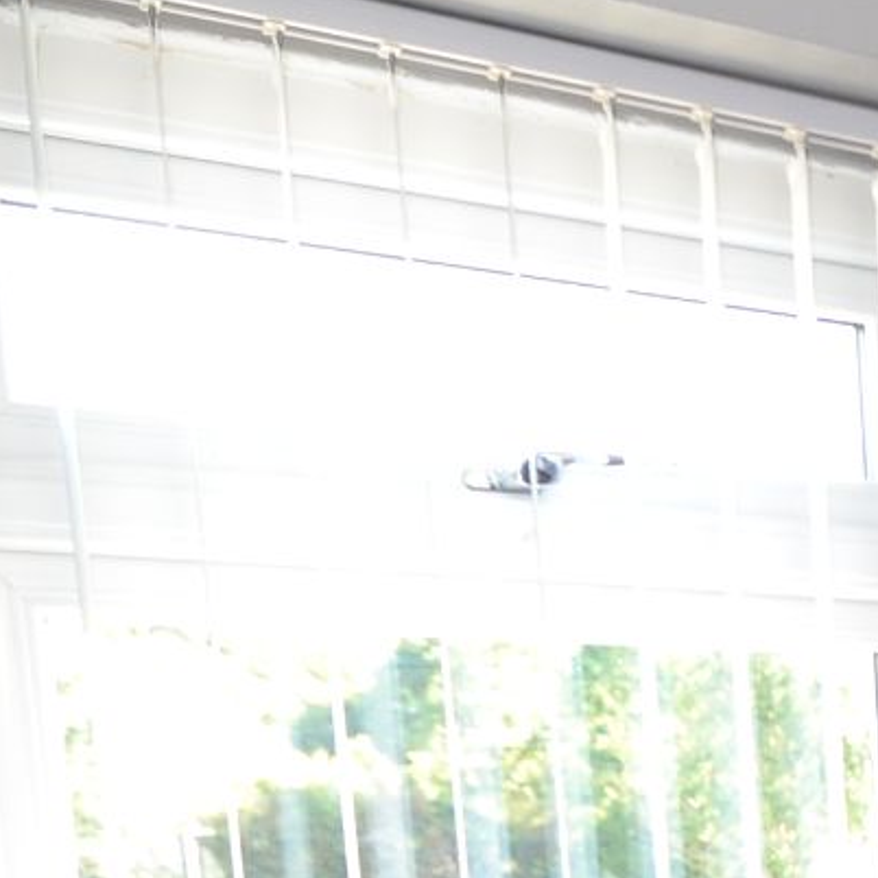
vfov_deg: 23.9
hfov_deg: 19.6
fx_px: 1865
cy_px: 1080
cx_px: 1586
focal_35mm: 65
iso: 400
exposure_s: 1/60
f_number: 3.5
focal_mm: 10
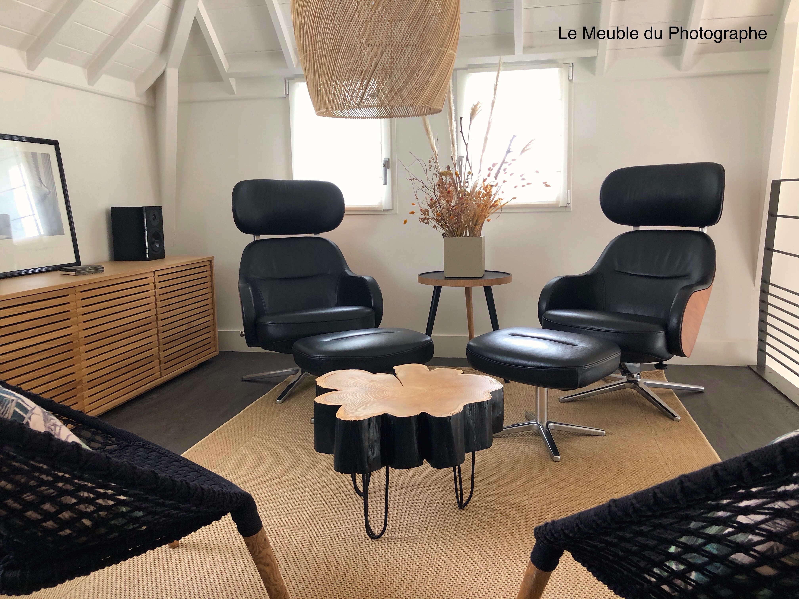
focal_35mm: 28
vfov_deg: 49.7
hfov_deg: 63.4
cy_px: 300
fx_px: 646
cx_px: 400
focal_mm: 3.99
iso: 40
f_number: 1.8
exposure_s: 1/20
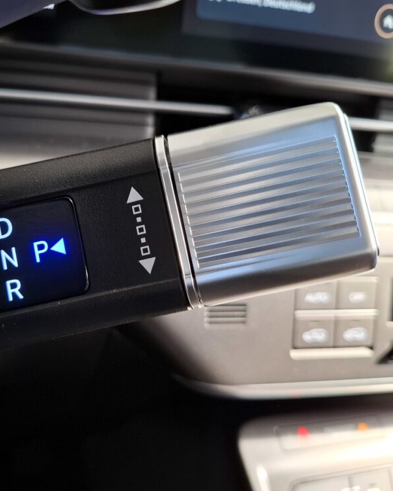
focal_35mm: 31
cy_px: 246
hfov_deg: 46.4
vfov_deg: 57.2
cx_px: 131
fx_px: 451
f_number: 1.8
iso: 320
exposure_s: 1/50
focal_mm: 5.54
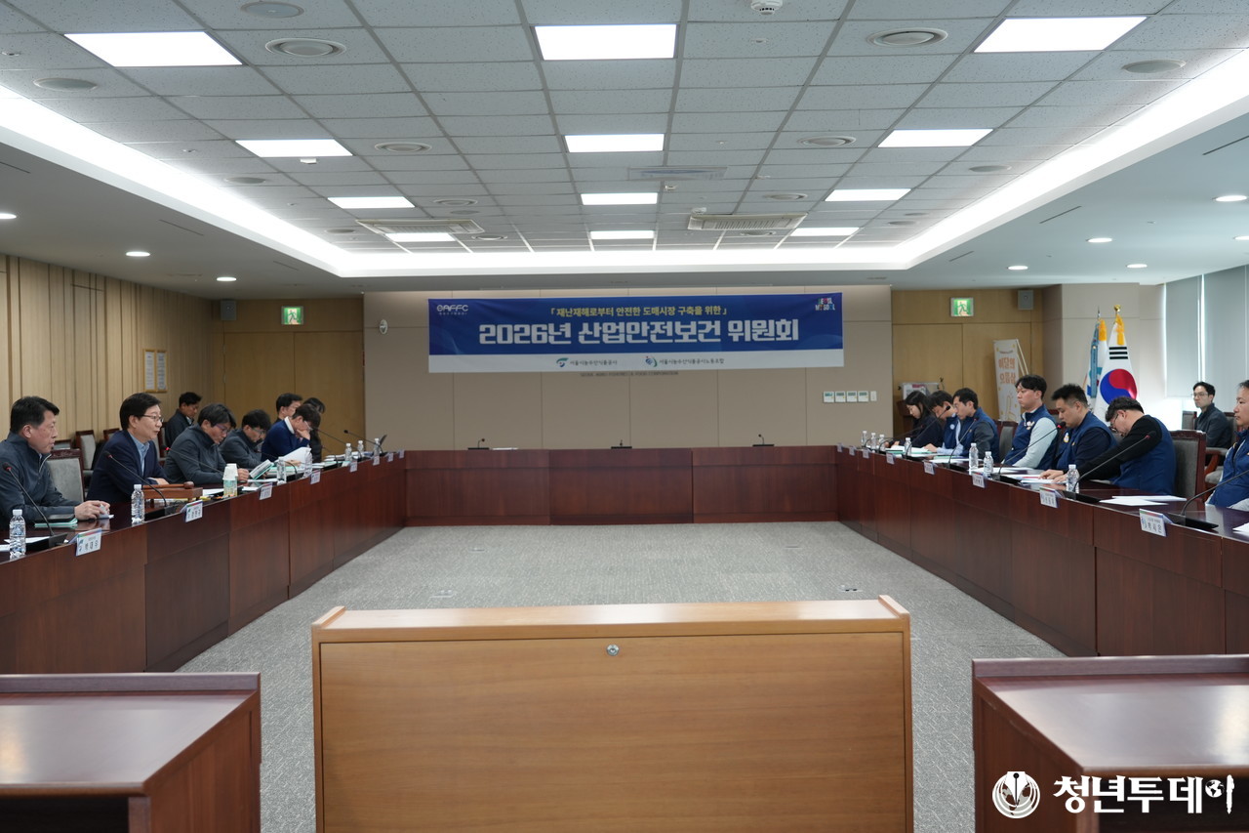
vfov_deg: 34.2
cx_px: 624
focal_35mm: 39
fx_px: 1353
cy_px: 416
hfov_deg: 49.6
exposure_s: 1/60
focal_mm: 39
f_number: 4
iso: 400
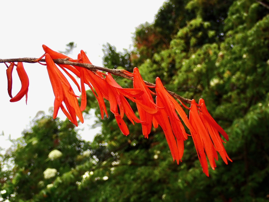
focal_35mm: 50
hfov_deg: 38.2
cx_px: 134
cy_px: 101
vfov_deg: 29.1
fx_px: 389
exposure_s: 1/160
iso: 200
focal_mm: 9.01
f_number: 4.5
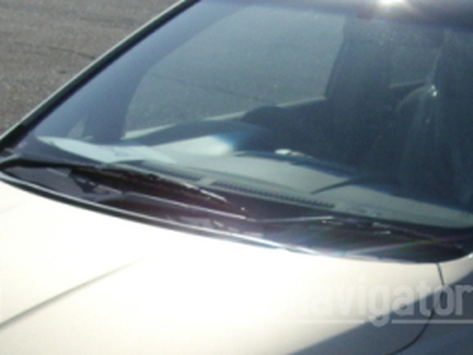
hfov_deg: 17.5
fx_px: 1531
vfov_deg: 13.1
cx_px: 344
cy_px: 355
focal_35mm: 112
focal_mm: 6
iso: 80
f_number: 4.8
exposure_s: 1/1600
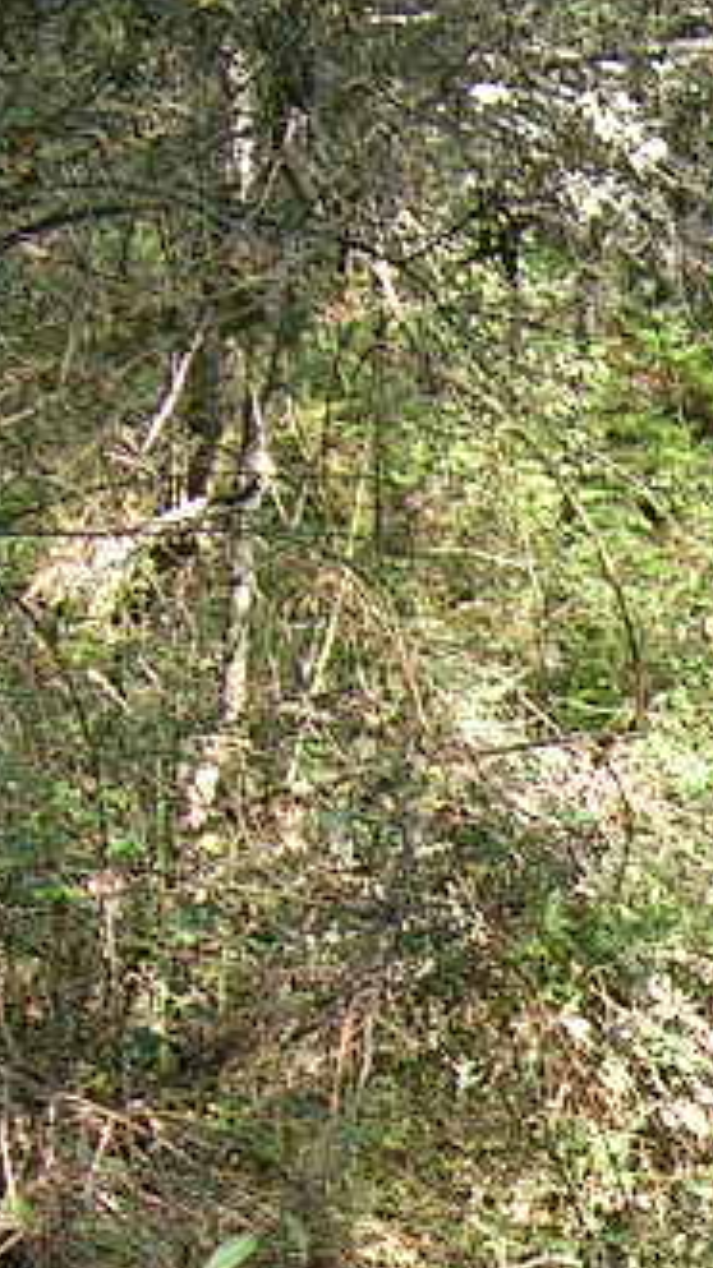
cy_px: 1272
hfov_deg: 9.2
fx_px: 3969
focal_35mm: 118
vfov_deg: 17.7
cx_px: 1690
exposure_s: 1/97
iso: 50
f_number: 2.8
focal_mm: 5.4
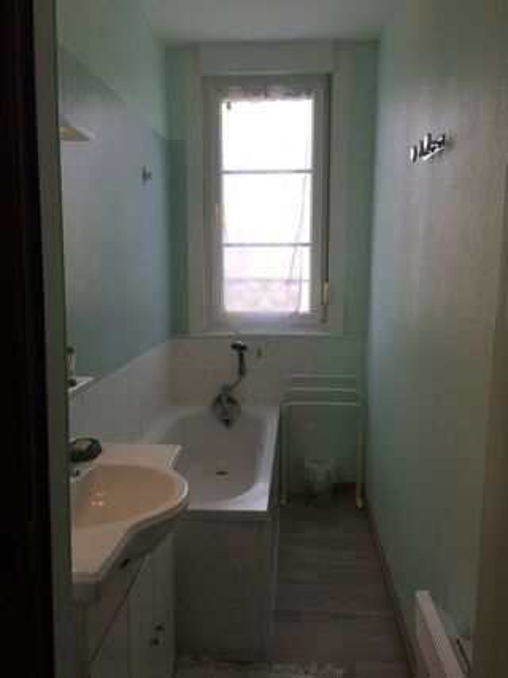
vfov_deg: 61.7
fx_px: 568
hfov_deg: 48.2
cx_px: 254
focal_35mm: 29
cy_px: 339
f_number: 2.2
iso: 32
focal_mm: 4.15
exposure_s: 1/211
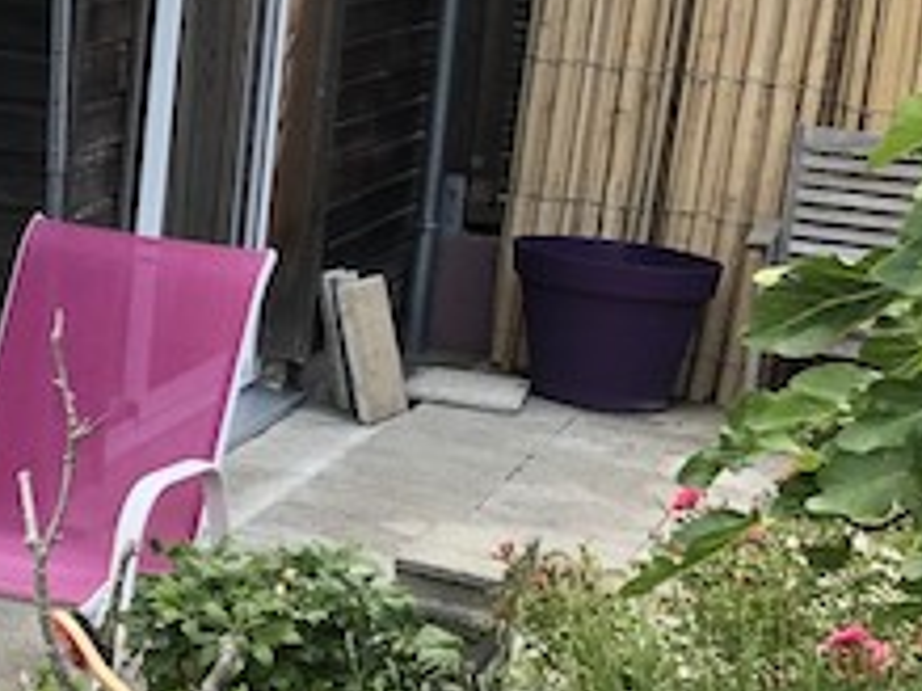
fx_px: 3061
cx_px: -791
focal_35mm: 115
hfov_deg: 14.7
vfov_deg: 12.8
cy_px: 107
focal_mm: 4
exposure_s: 1/120
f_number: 1.8
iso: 25
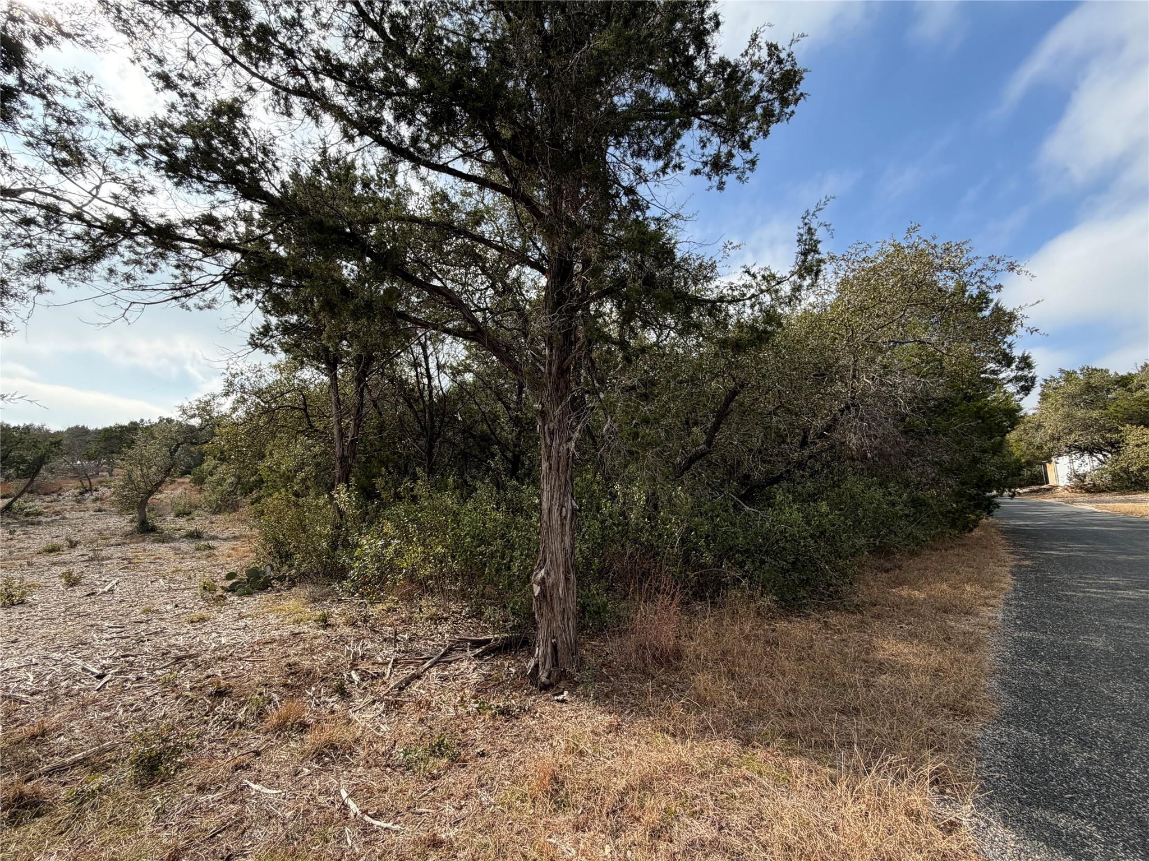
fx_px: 465
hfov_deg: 102.1
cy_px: 430
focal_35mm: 14
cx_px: 574
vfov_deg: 85.7
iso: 32
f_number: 2.2
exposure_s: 1/770
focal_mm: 2.22
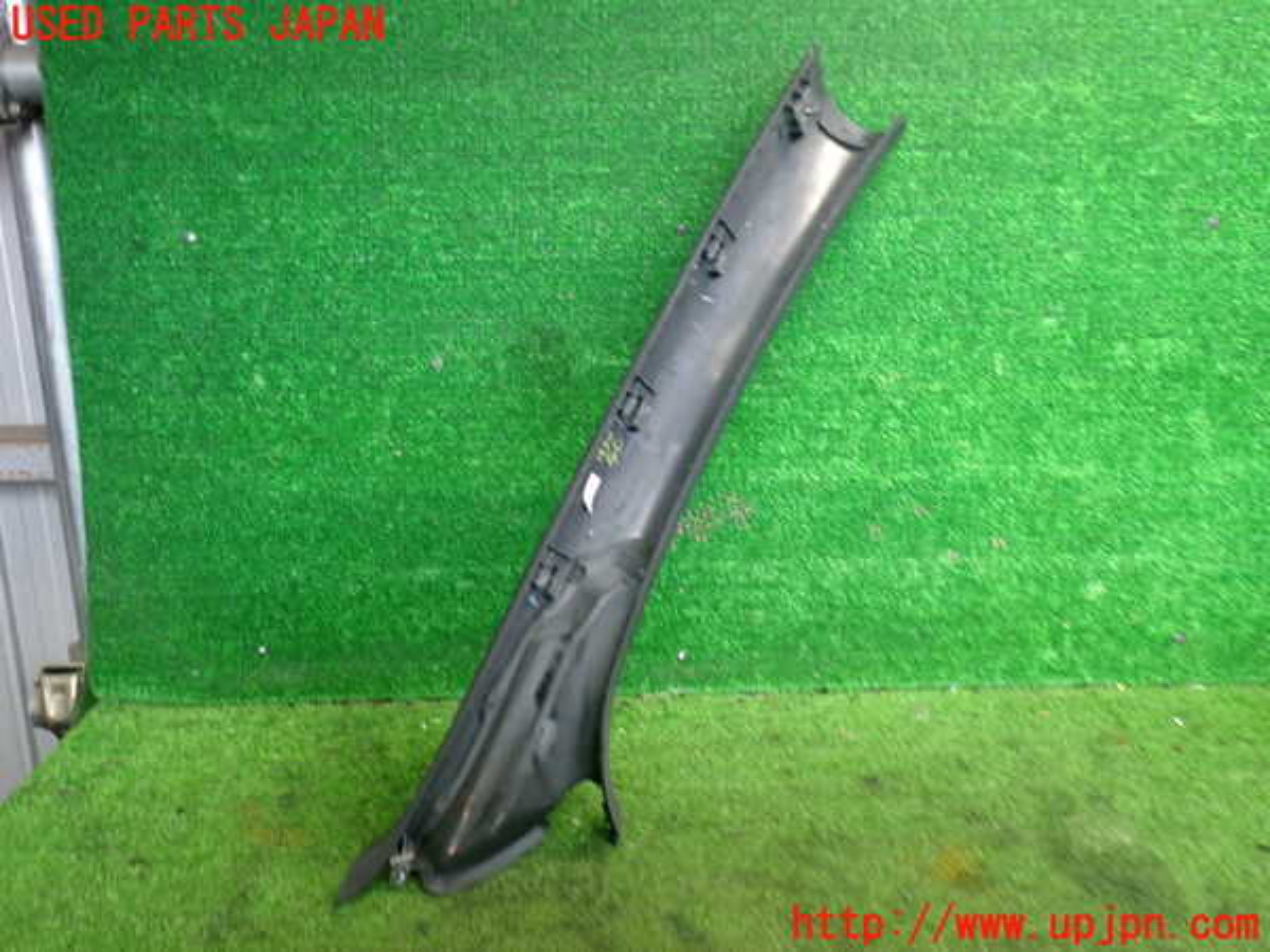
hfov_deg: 60.0
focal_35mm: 30
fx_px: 1101
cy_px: 476
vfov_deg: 46.8
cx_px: 635
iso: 250
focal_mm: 5.4
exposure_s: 1/30
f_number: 2.3
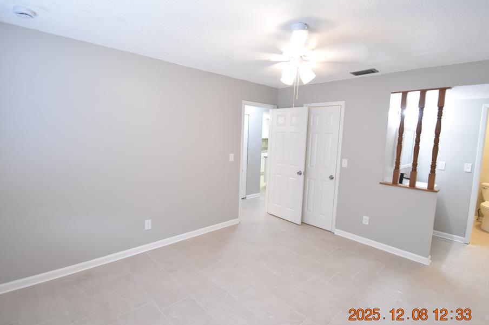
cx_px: 247
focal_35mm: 17
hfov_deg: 93.3
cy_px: 158
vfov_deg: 70.4
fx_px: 231
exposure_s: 1/30
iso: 800
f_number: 3.5
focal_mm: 10
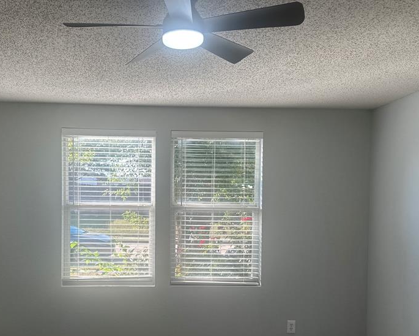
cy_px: 216
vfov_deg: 41.8
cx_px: 168
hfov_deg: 51.2
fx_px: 434
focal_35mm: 35
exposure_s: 1/389
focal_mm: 6.86
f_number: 1.78
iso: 80
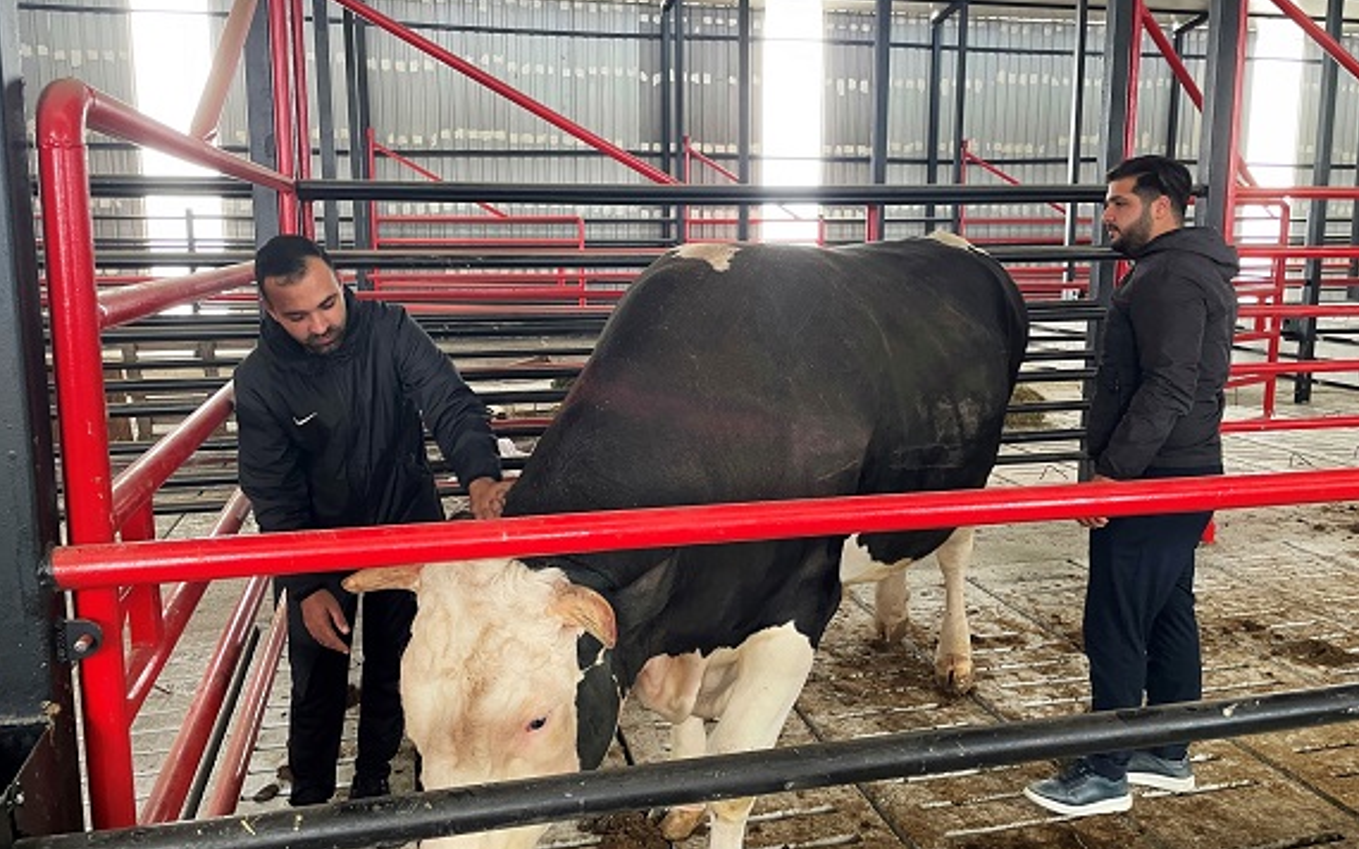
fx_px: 1074
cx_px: 689
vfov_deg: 43.1
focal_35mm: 29
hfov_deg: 64.6
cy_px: 393
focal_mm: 4.2
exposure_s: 1/60
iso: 160
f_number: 1.6
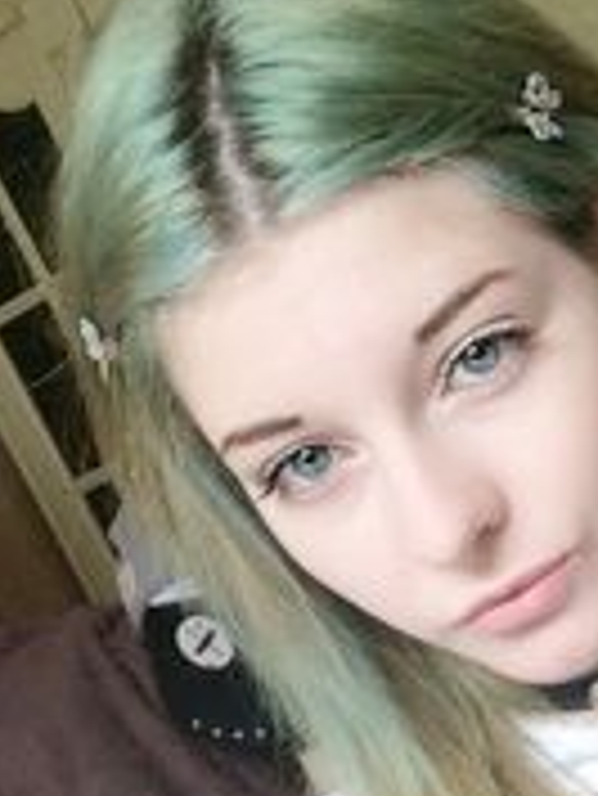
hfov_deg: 20.1
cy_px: 684
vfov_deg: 27.0
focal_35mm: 70
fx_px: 1610
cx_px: 665
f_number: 2.4
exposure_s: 1/100
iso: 80
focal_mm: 2.15
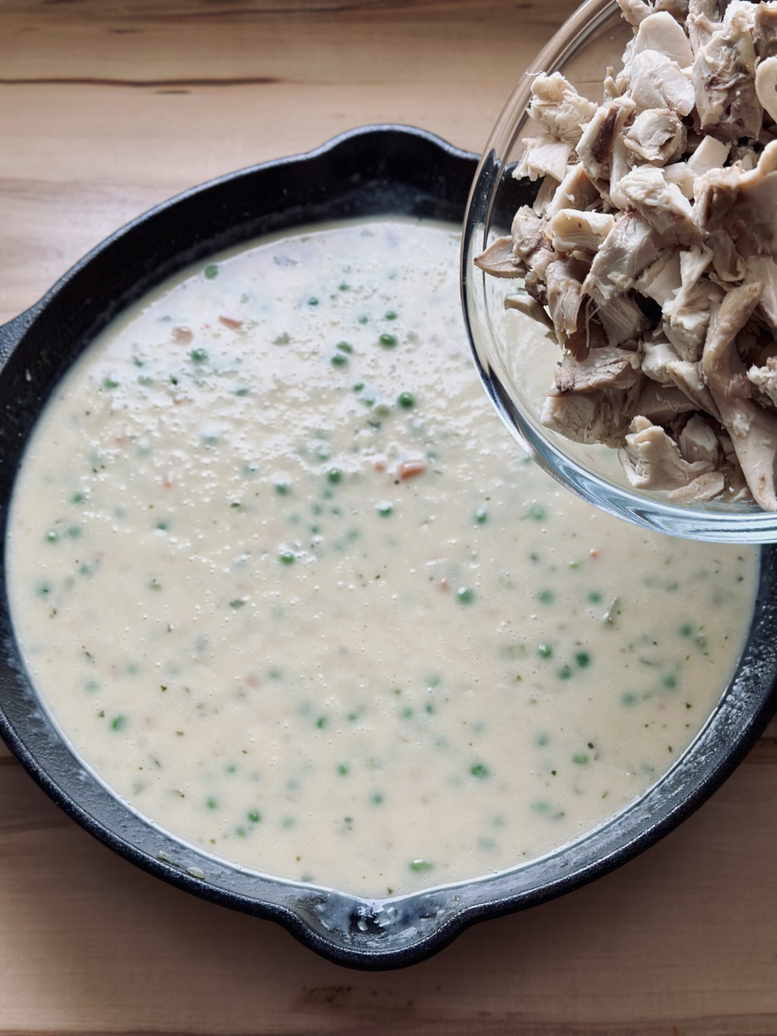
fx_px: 1437
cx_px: 388
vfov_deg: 39.7
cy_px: 518
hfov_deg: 30.3
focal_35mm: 48
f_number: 1.78
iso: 80
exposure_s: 1/212
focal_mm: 6.86
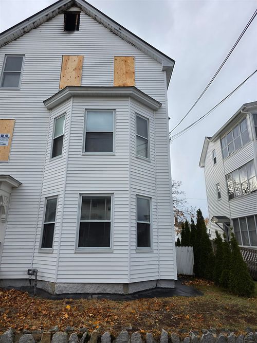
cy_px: 172
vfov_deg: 73.9
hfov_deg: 58.9
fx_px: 228
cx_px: 128
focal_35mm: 23
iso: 32
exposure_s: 1/359
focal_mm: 6.3
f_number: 1.7
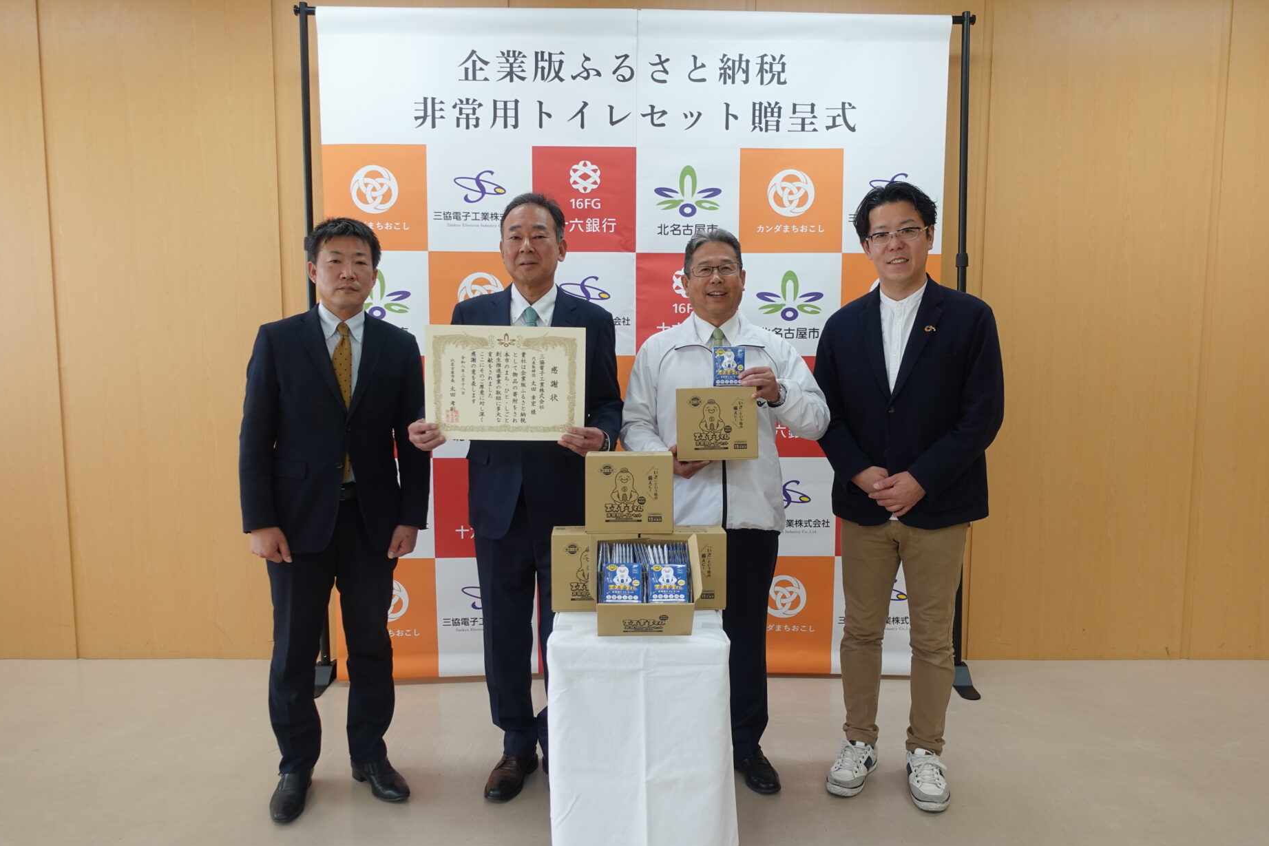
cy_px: 430
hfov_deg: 71.5
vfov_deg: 51.3
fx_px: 881
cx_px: 631
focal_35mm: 25
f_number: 2.8
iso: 125
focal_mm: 9.4
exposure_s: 1/60
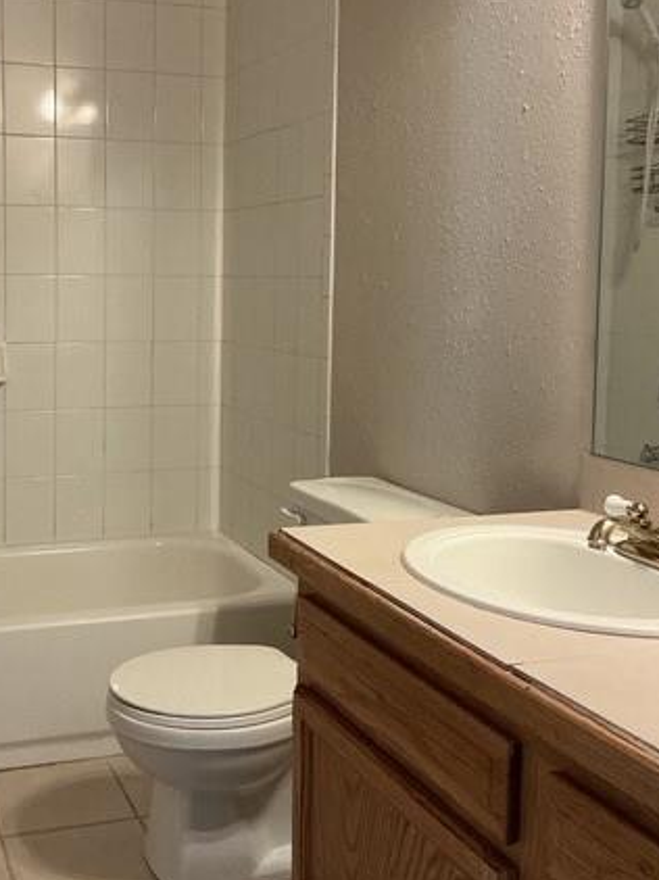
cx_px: 173
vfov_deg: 42.8
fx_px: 1118
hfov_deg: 32.3
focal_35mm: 44
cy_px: 357
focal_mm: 3
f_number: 1.8
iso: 200
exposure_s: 1/60
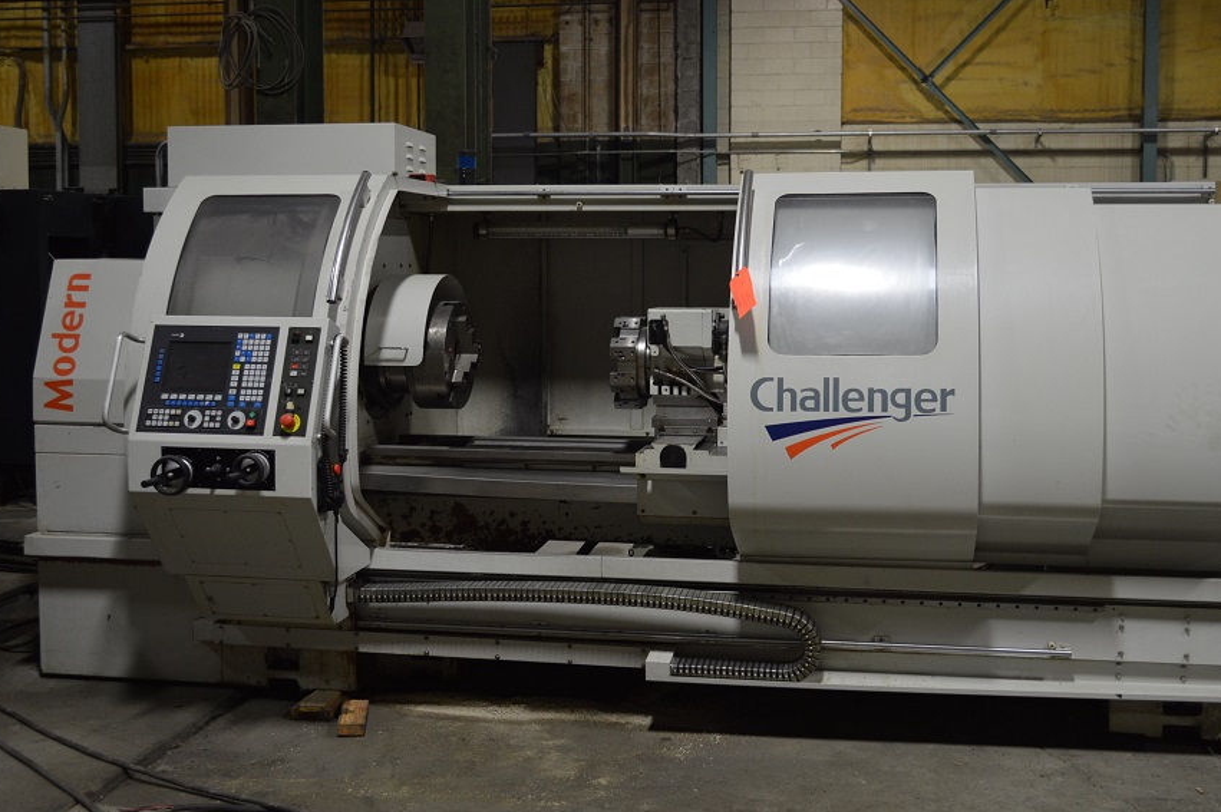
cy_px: 369
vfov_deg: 31.8
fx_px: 1423
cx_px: 656
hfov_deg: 46.4
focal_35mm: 42
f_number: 4
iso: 560
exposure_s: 1/15
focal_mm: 24
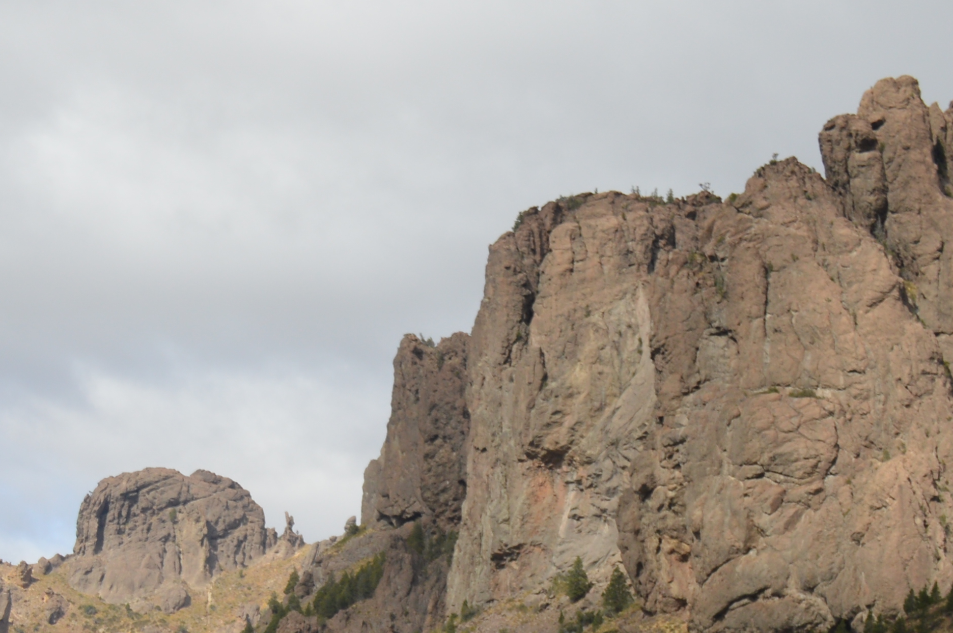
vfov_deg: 10.0
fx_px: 3570
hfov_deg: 14.5
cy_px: 661
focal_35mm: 135
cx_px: -335
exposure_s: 1/250
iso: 100
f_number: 8
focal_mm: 28
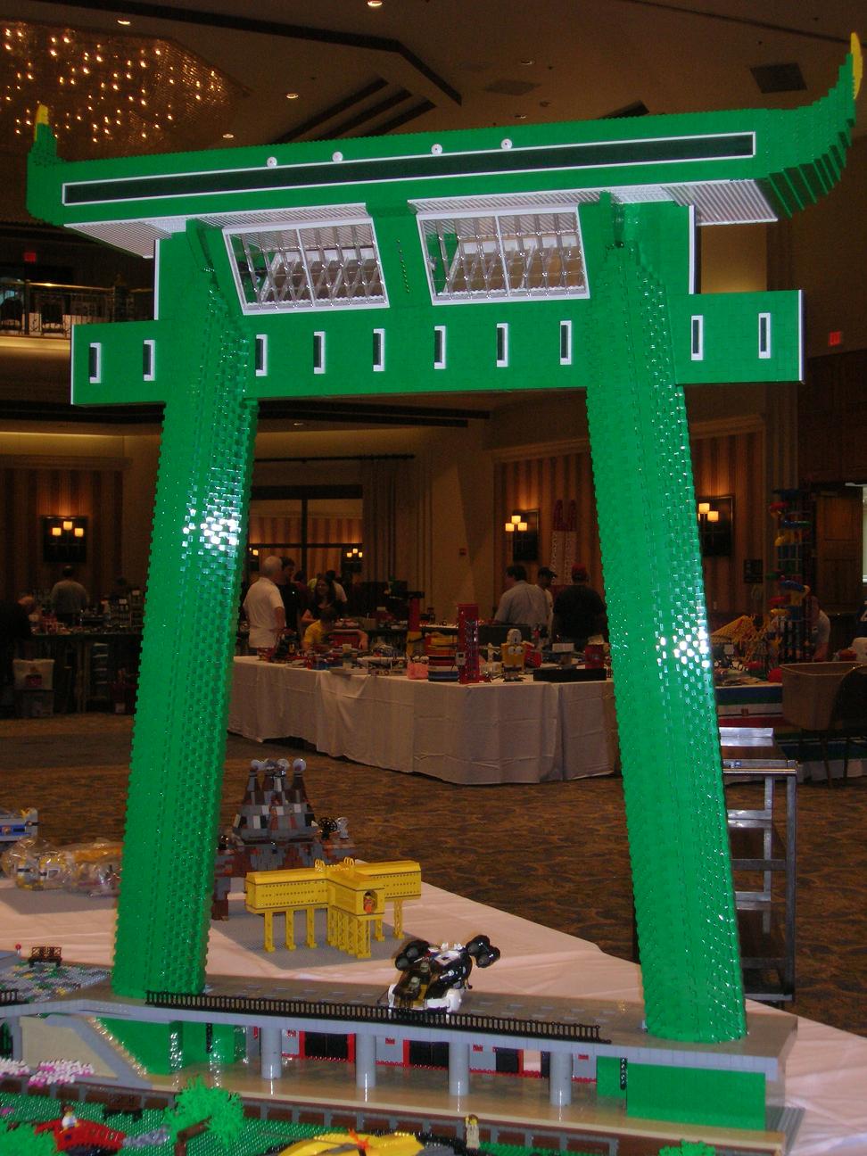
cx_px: 434
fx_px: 1670
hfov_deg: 29.1
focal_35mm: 50
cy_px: 578
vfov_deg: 38.2
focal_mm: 8.4
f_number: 3.3
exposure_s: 1/60.1
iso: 126
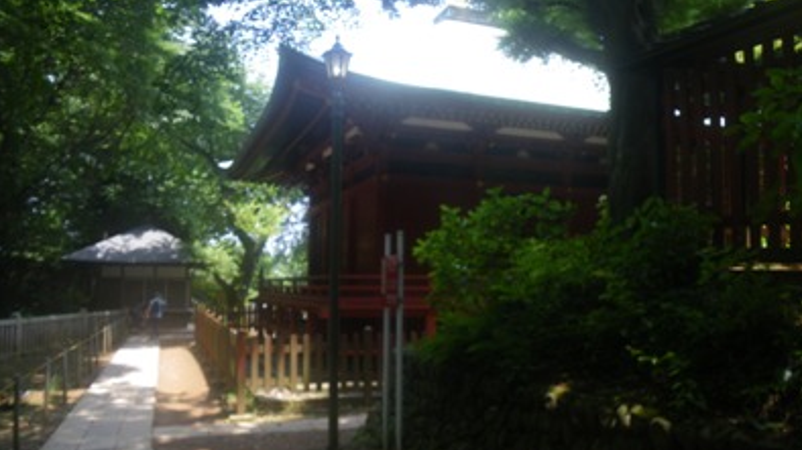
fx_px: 659
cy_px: 232
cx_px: 403
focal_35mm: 31
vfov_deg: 37.7
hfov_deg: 62.7
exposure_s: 1/80
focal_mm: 5
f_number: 3.5
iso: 50
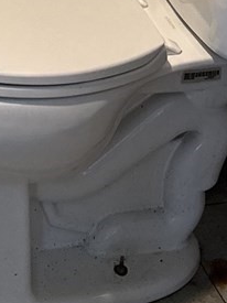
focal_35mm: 134
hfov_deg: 10.9
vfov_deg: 12.4
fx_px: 1173
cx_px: -45
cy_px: -368
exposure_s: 1/60
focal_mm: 6.86
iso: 250
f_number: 1.78
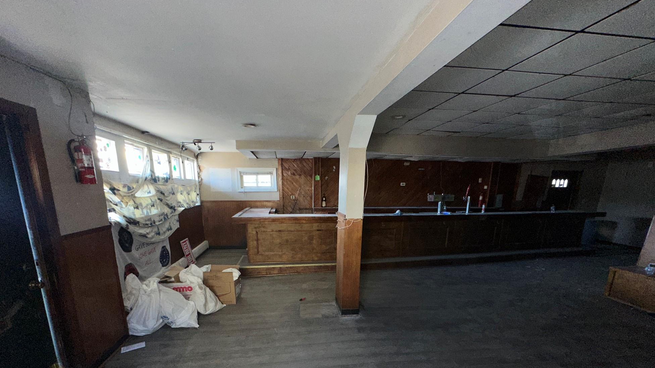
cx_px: 322
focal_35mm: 16
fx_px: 278
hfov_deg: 99.4
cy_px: 250
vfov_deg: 65.1
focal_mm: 2.22
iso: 125
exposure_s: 1/60
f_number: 2.2
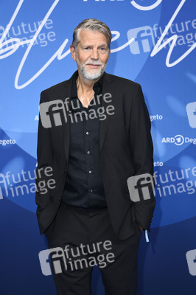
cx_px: 98
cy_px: 148
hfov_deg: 19.4
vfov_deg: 28.9
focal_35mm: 70
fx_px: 573
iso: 1000
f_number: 5.6
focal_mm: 70
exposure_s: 1/250
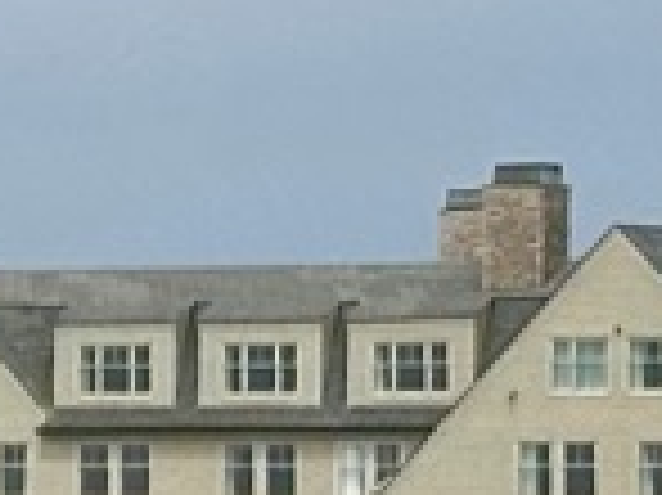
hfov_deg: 5.6
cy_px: 954
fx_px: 6382
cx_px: -1148
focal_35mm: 334
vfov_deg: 4.4
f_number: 1.78
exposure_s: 1/6623
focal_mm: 6.86
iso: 64
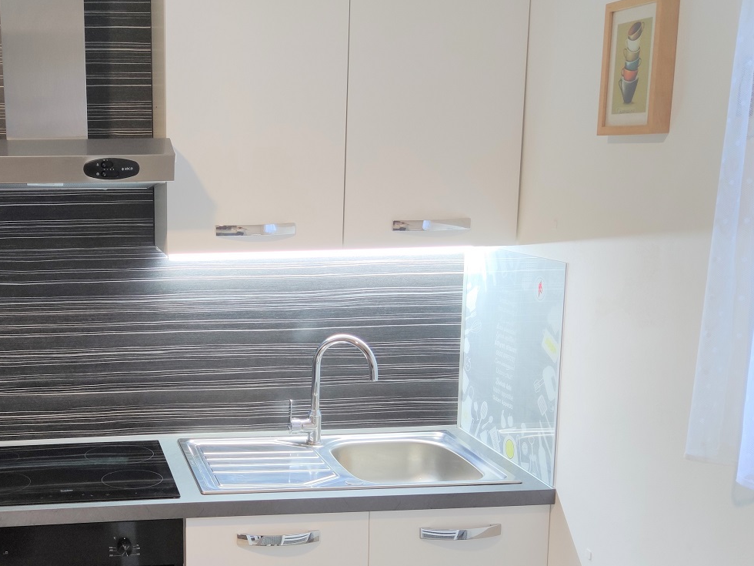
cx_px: 151
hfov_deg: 38.9
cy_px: 356
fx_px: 1024
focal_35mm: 47
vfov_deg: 30.7
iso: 213
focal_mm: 6.74
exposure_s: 1/50
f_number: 1.69
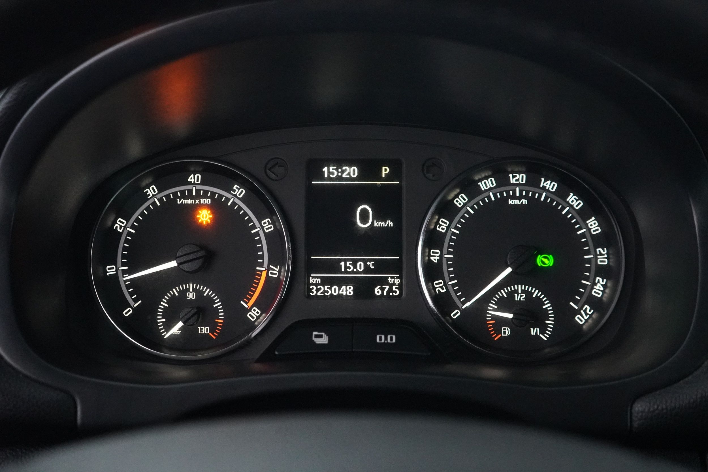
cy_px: 236
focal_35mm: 44
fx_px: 855
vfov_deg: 30.9
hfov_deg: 45.0
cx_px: 354
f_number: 3.5
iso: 6400
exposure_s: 1/30
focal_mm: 29
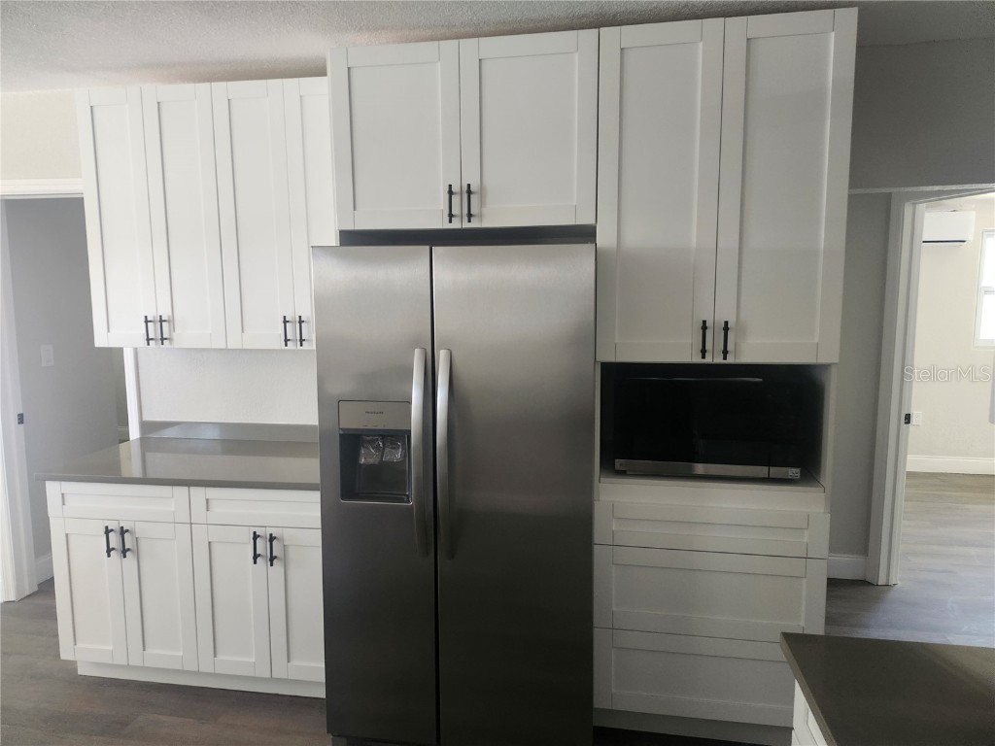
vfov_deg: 58.9
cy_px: 373
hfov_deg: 73.9
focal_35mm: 23
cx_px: 498
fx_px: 661
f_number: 1.8
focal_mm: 5.54
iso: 800
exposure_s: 1/120
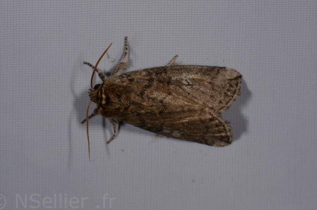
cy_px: 104
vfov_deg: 10.1
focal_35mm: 135
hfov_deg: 15.3
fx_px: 1182
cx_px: 150
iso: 100
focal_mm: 85
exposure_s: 1/60
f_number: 22
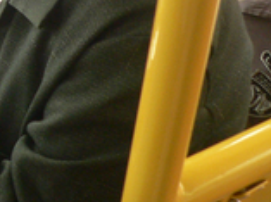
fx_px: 898
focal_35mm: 115
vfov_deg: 12.2
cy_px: -101
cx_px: -145
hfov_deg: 15.7
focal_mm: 6
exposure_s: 1/80
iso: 200
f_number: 2.8
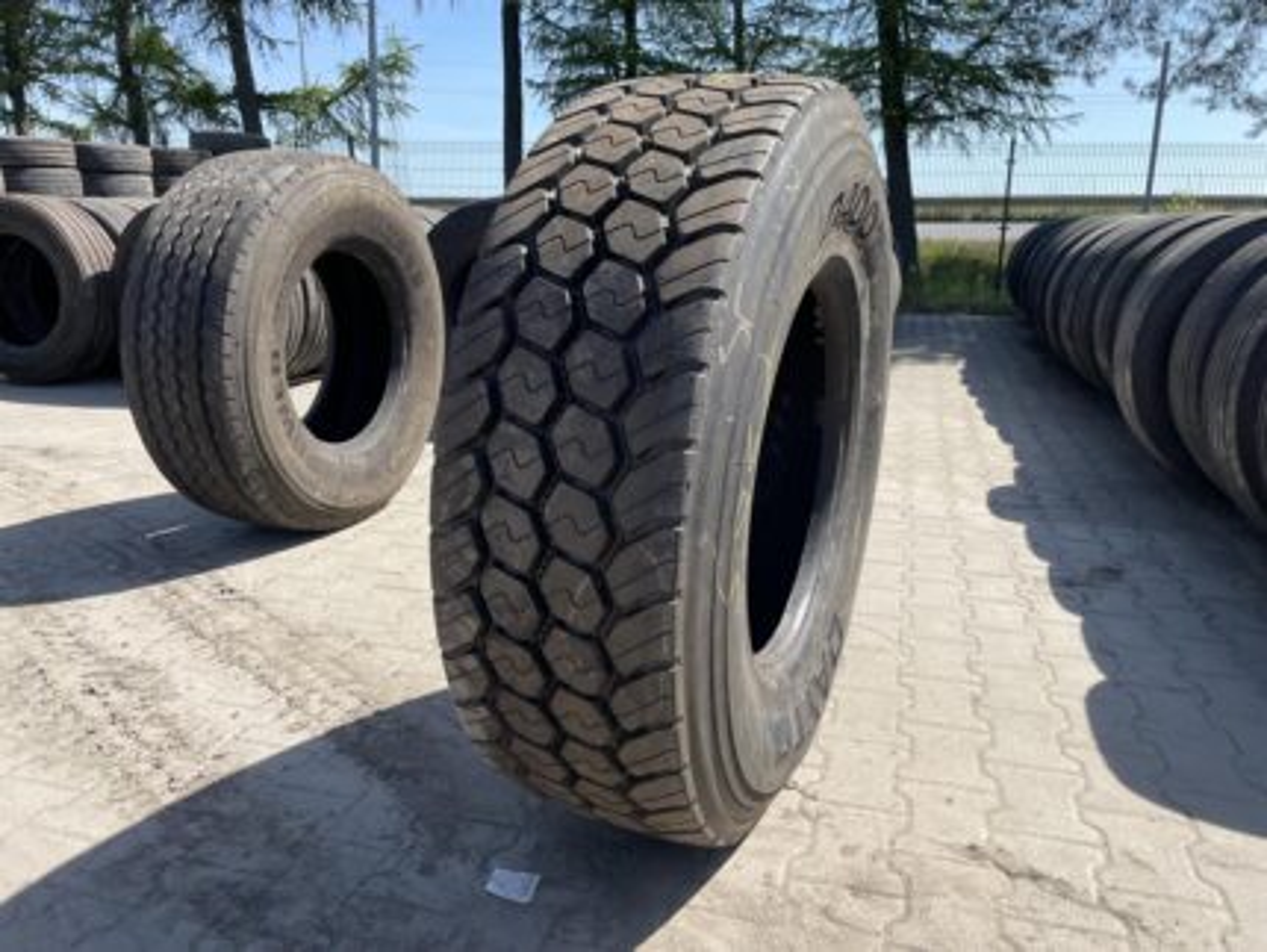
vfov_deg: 53.1
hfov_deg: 67.3
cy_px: 476
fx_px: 952
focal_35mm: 26
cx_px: 634
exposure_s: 1/1984
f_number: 1.6
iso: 32
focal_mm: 4.2
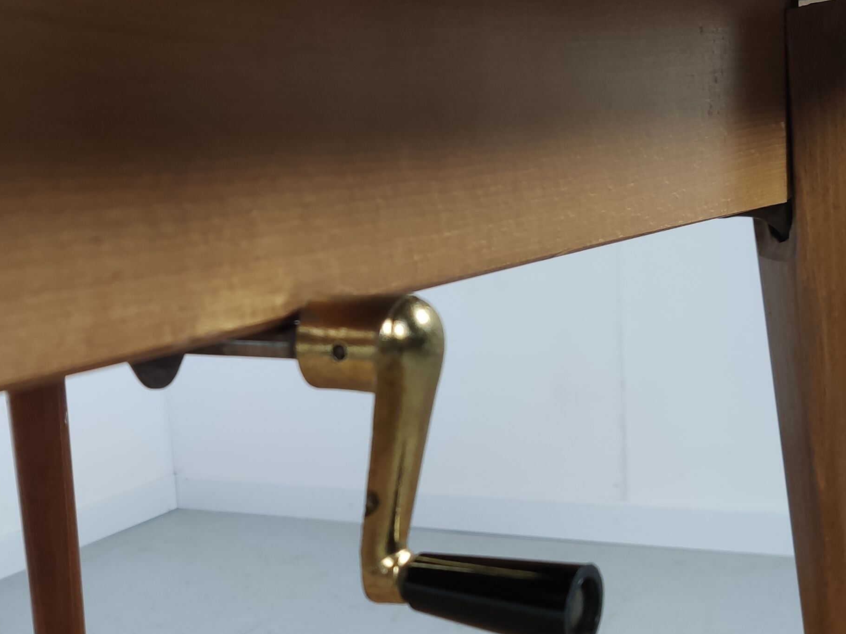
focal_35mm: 57
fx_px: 1393
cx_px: 119
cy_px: 471
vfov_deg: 25.4
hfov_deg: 32.4
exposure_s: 1/100
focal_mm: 4.75
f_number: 1.75
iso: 179
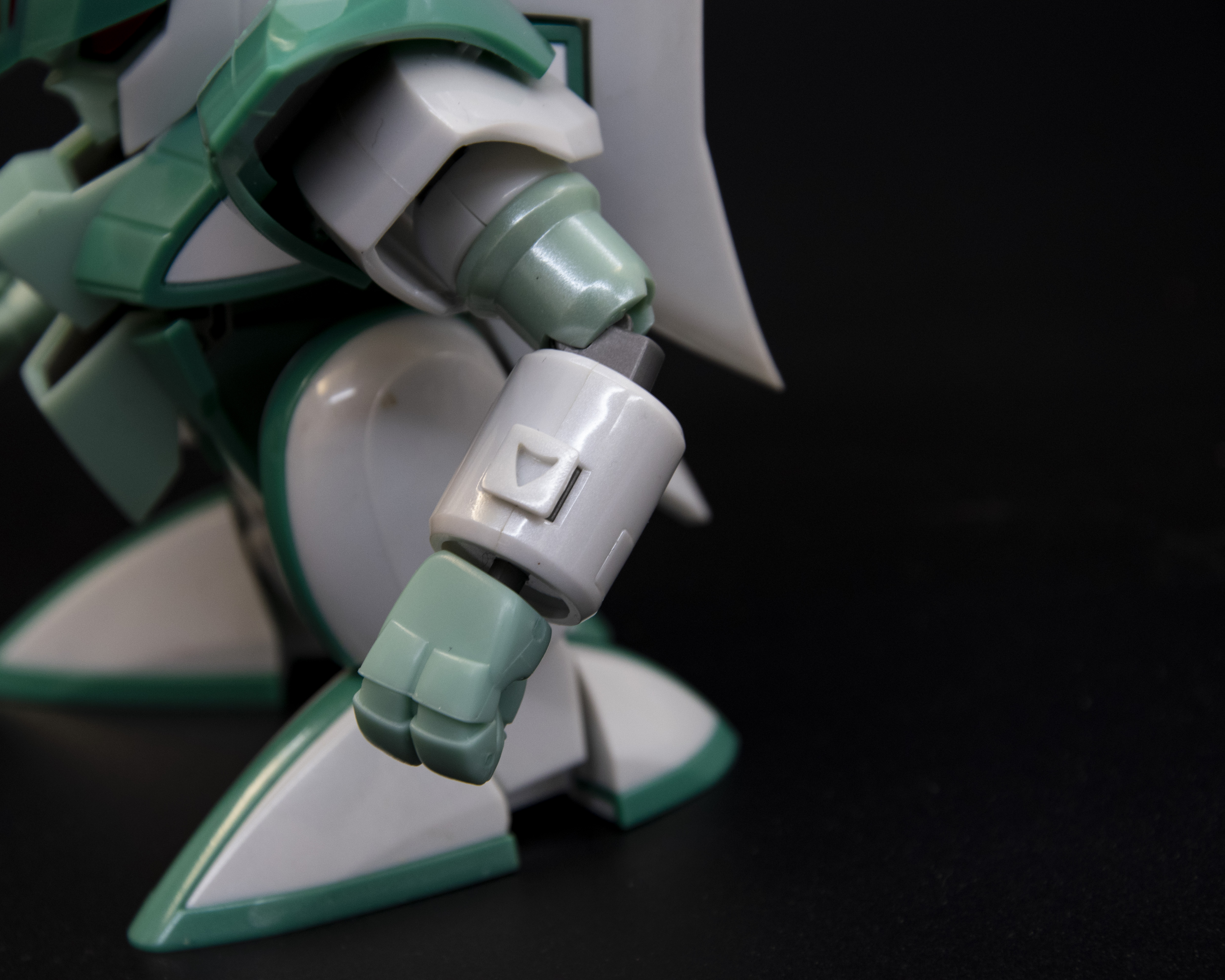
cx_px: 511
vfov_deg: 8.7
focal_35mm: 178
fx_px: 6438
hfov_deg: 10.9
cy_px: 490
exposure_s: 1/4
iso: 800
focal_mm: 105
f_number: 9
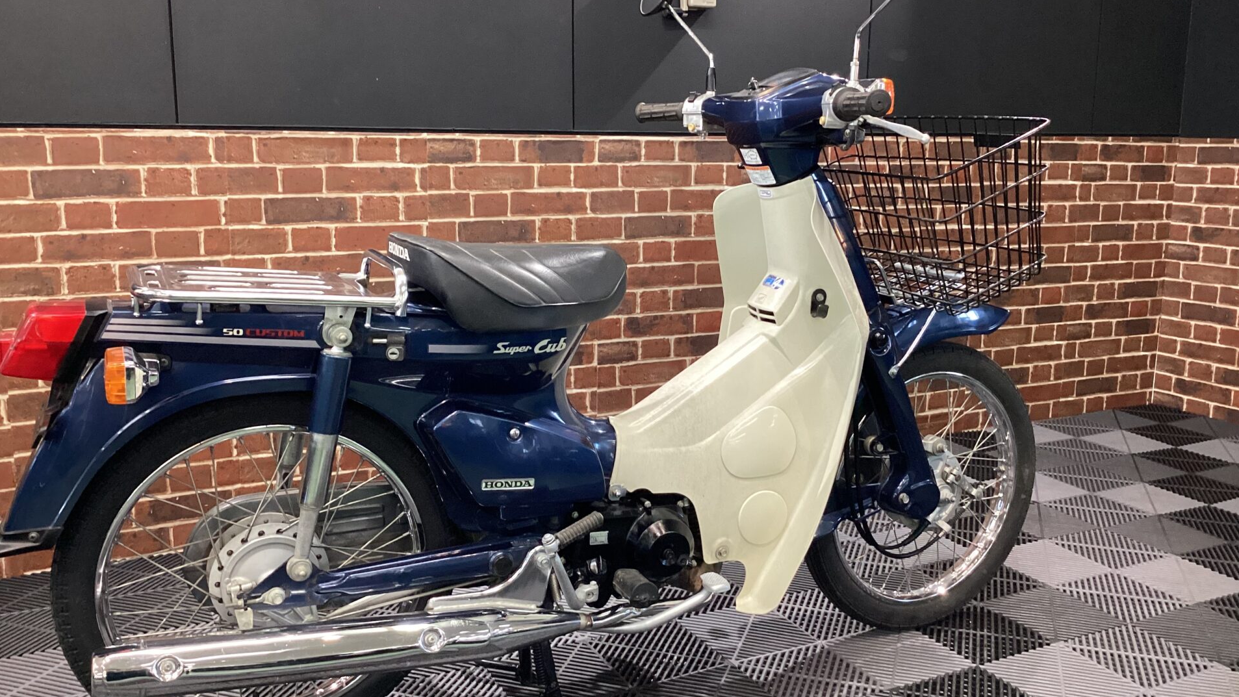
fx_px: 1117
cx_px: 622
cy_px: 347
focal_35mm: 34
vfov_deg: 34.7
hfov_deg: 58.0
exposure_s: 1/60
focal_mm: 3.3
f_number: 2.4
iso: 320
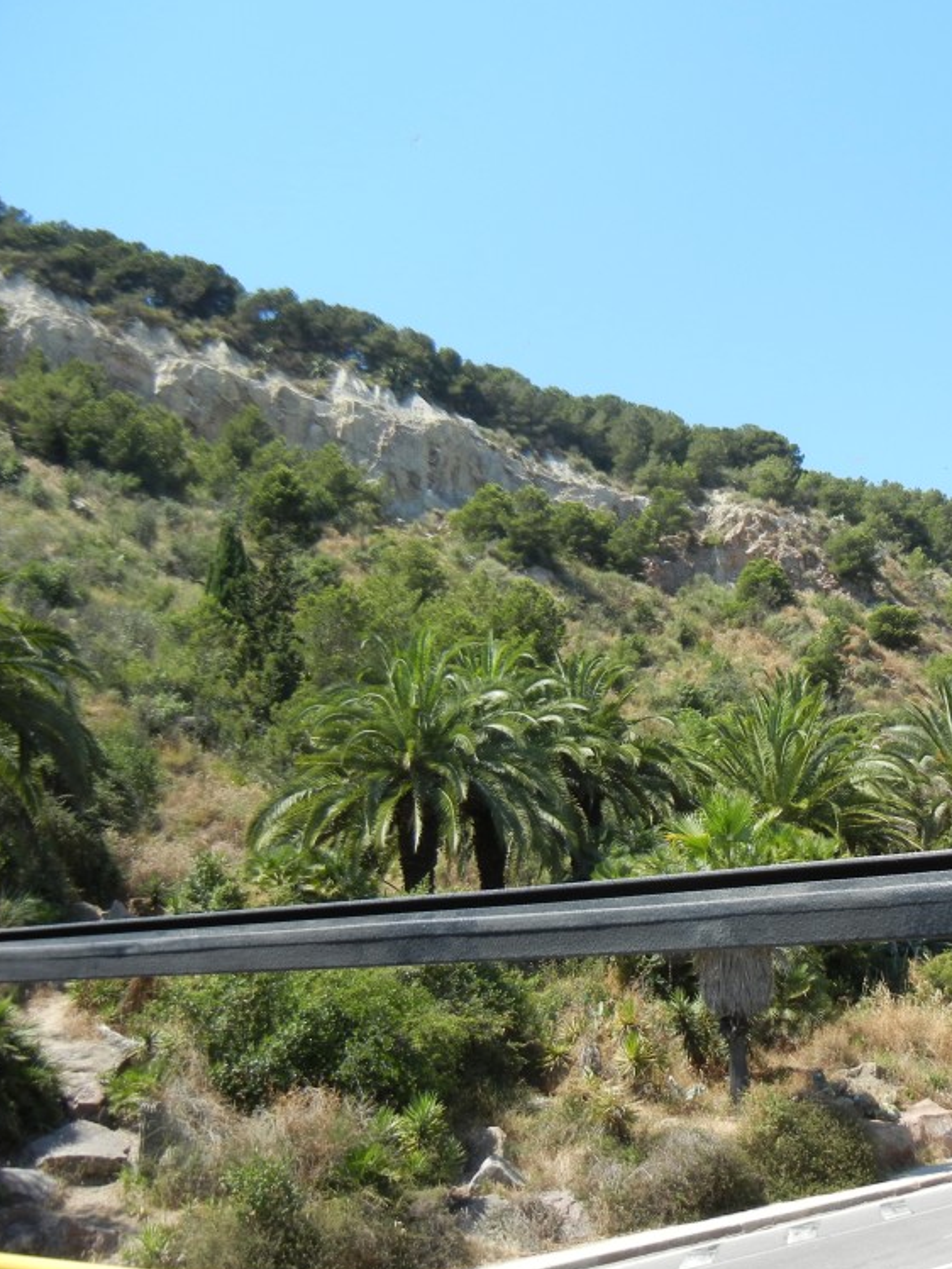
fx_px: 1503
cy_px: 640
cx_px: 828
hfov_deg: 33.6
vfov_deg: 45.8
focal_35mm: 41
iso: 160
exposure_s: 1/678
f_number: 3.5
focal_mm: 5.4
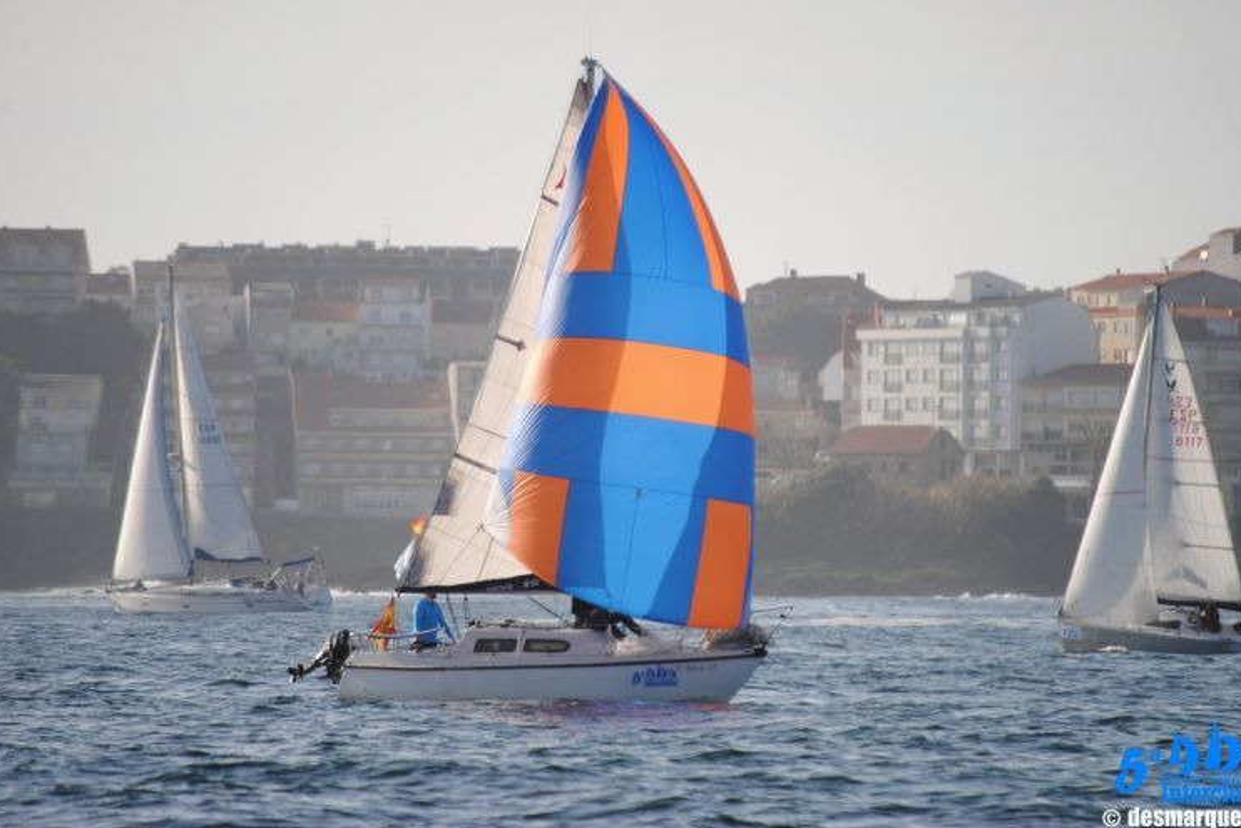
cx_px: 634
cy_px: 394
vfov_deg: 4.2
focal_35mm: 324
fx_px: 11170
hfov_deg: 6.4
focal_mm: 200
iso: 200
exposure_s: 1/800
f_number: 5.6
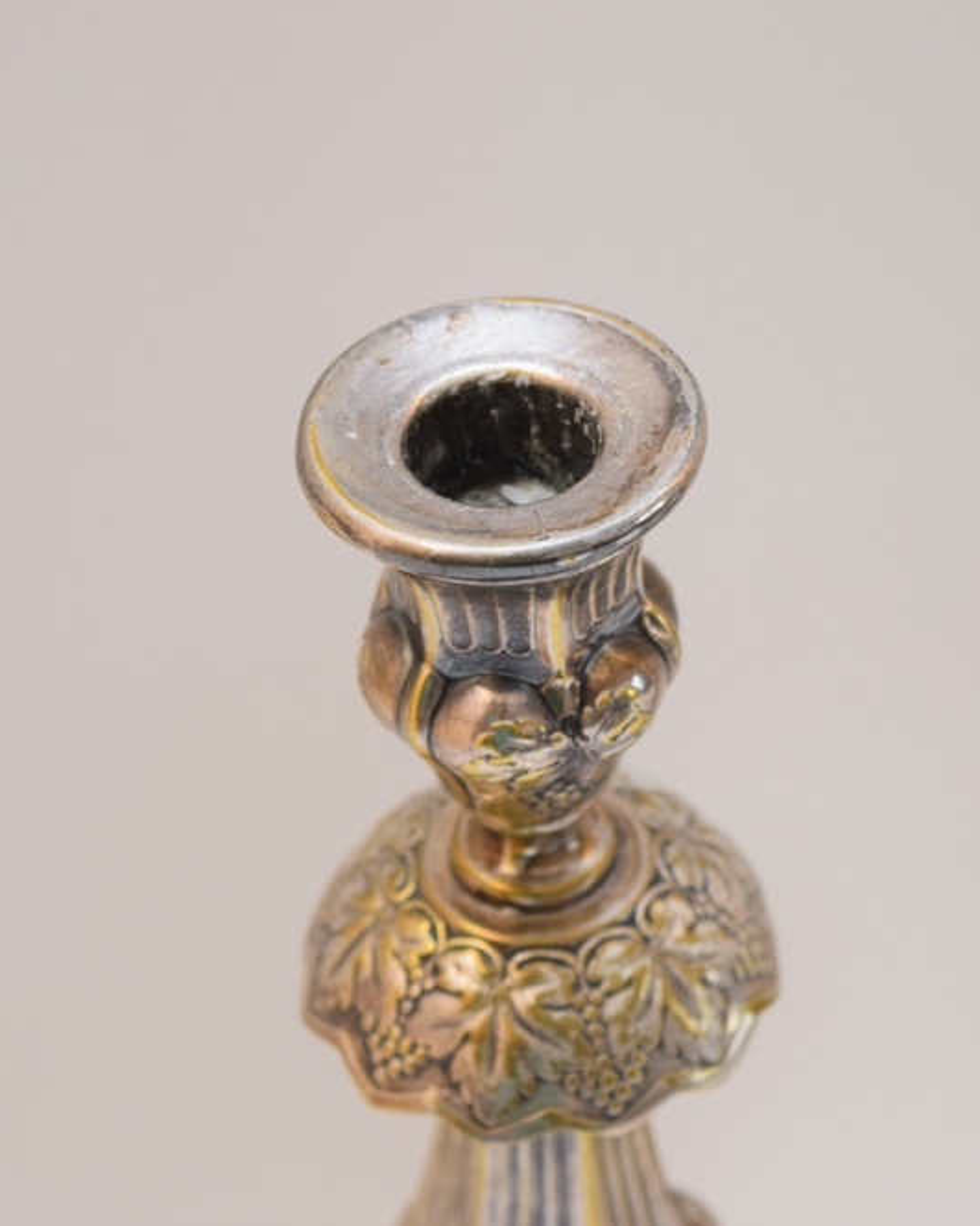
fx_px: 4232
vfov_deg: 16.5
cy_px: 612
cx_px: 506
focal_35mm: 117
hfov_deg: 13.2
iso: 800
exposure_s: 1/80
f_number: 5.6
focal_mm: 55
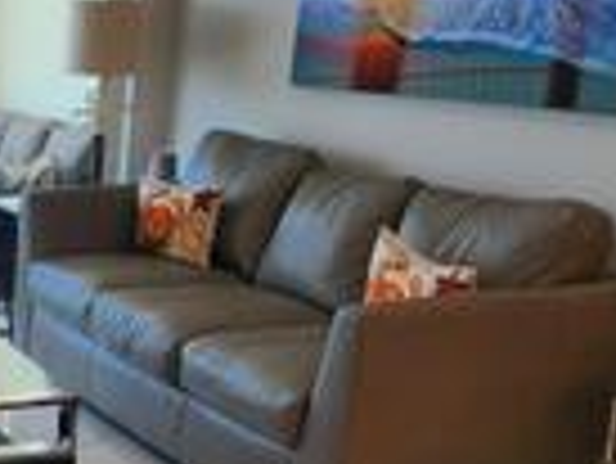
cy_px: 378
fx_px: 1193
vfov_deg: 21.7
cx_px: -99
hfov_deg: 26.2
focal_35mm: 67
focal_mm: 5.4
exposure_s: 1/120
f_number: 1.8
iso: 20
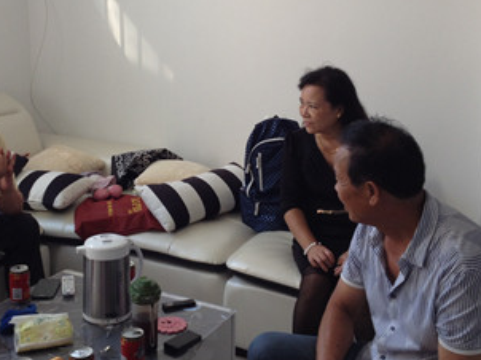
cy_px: 139
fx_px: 805
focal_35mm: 58
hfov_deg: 33.1
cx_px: 174
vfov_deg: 25.1
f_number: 2.4
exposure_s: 1/60
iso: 64
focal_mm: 4.28
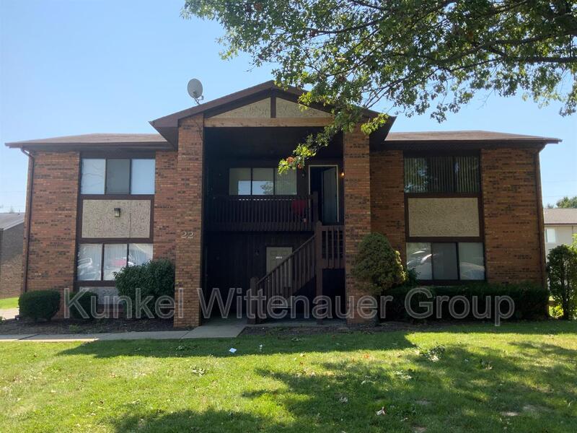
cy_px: 216
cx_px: 288
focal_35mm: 29
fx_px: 483
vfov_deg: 48.2
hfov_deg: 61.7
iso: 16
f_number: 1.8
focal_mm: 3
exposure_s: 1/1055
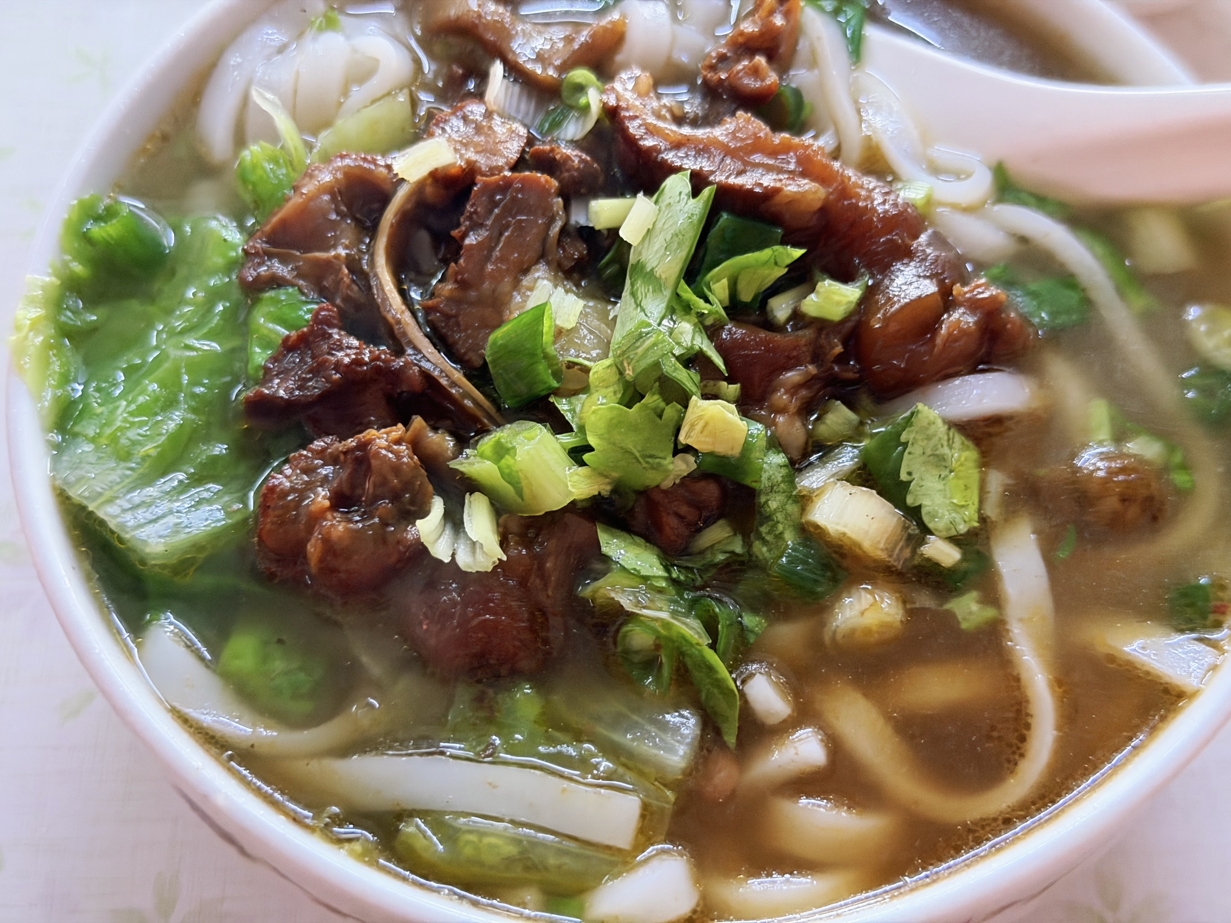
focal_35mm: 48
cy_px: 462
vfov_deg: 30.3
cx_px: 616
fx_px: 1707
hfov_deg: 39.7
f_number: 1.78
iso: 800
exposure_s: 1/22
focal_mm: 6.76
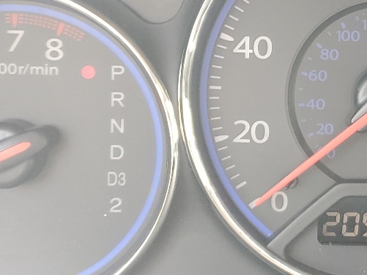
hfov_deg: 22.8
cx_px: 344
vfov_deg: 17.8
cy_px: 107
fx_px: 880
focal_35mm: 83
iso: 75
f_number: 1.5
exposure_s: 1/60.2
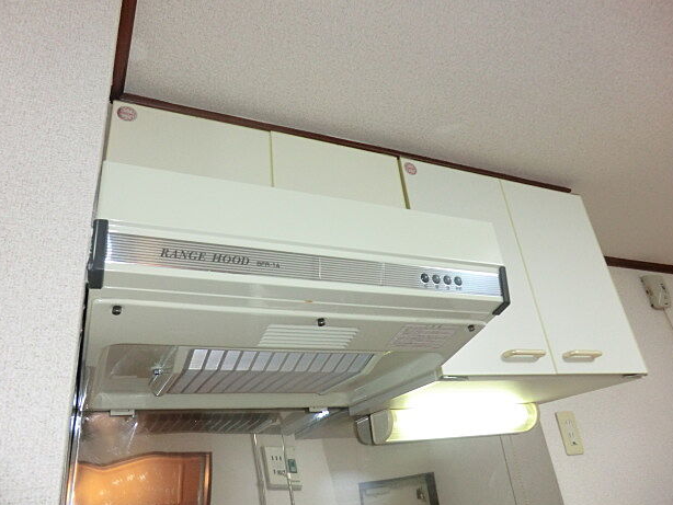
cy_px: 253
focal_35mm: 25
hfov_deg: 69.4
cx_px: 330
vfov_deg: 54.9
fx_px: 486
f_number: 3.2
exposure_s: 1/60
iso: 250
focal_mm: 4.3
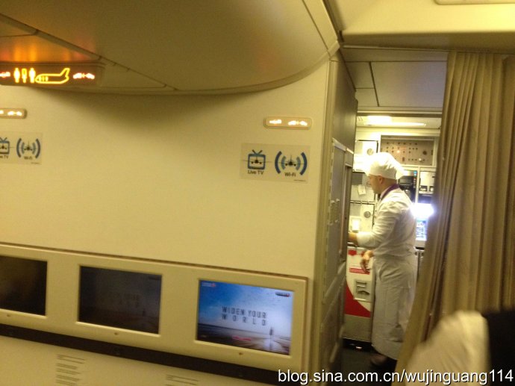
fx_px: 521
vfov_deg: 40.7
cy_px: 193
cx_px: 258
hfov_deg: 52.6
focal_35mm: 35
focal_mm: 4.28
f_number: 2.4
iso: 400
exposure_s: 1/20
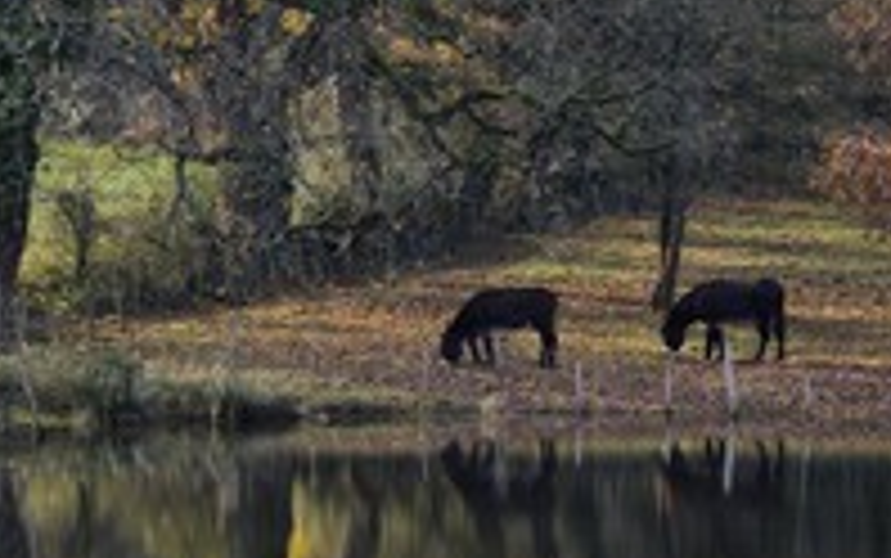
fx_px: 6560
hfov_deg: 7.8
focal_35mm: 270
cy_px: 392
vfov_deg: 4.9
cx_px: 256
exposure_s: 1/200
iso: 400
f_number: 8
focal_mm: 125
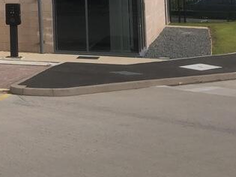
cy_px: -56
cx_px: -136
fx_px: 620
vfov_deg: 15.4
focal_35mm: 91
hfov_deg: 18.6
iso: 20
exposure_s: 1/1453
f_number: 1.8
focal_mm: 3.99
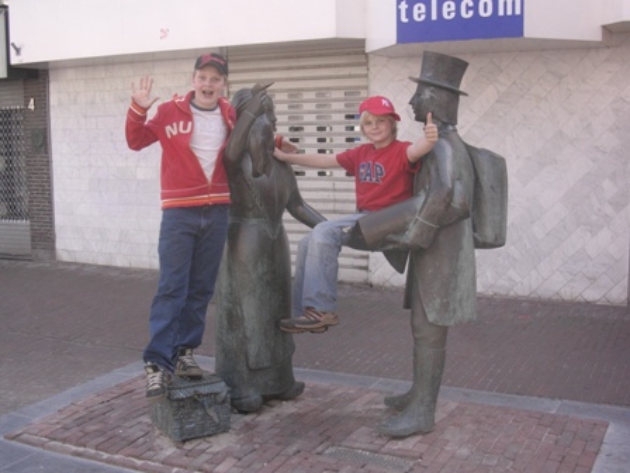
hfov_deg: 42.1
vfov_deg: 32.2
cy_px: 236
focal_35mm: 45
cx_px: 315
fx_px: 819
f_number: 2.9
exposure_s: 1/215
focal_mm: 6.7
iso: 70
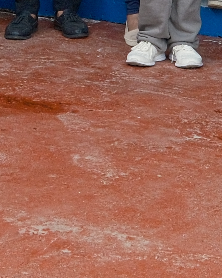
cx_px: 113
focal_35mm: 148
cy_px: -338
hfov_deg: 10.4
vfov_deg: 11.3
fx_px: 1215
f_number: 4
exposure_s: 1/125
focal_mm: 13.8
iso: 1250
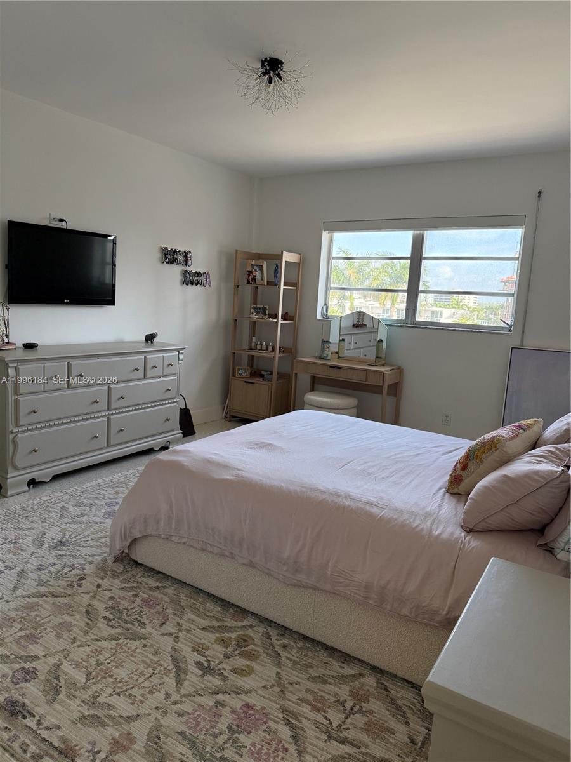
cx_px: 286
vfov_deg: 71.6
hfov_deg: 56.8
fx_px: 528
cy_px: 381
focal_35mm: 24
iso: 200
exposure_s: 1/223
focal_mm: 6.76
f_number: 1.78
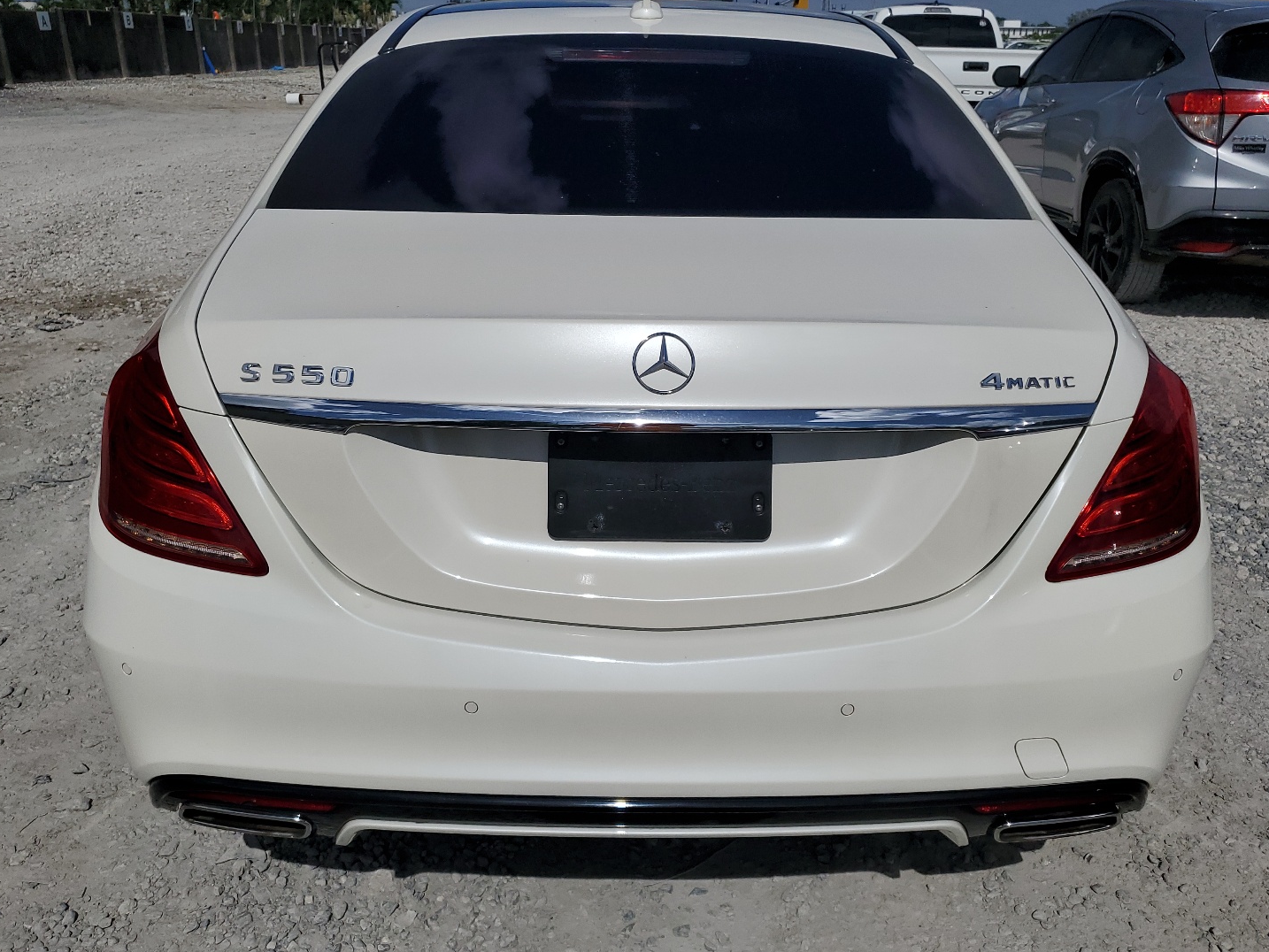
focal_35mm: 29
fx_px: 1063
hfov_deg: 61.6
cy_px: 426
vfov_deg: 48.2
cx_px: 654
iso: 54
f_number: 1.5
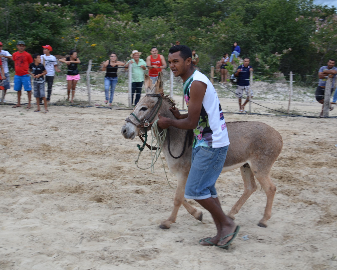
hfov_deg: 43.3
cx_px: 167
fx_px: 425
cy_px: 135
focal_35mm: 43
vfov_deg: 35.2
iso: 220
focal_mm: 25
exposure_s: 1/125
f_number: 5.6
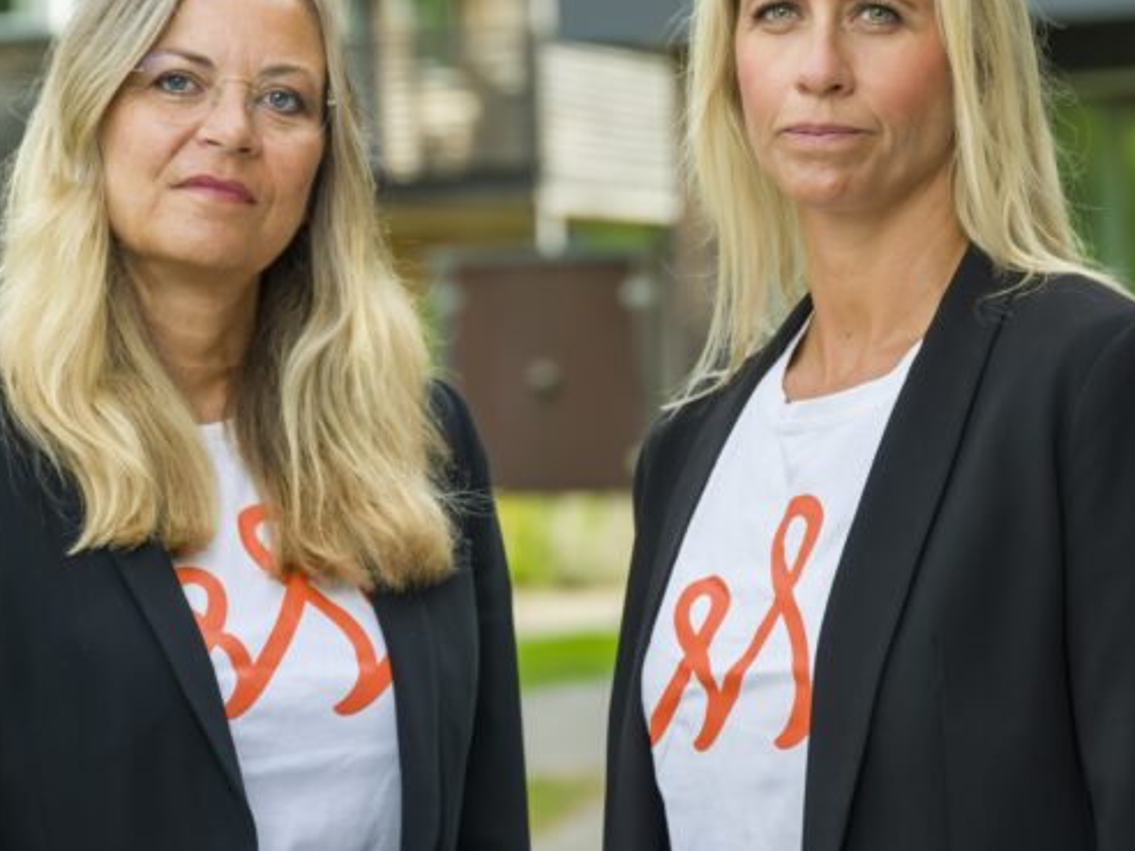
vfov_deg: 11.2
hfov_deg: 14.9
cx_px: 651
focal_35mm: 132
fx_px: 4328
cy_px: 287
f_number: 3.2
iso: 64
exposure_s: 1/250
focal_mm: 66
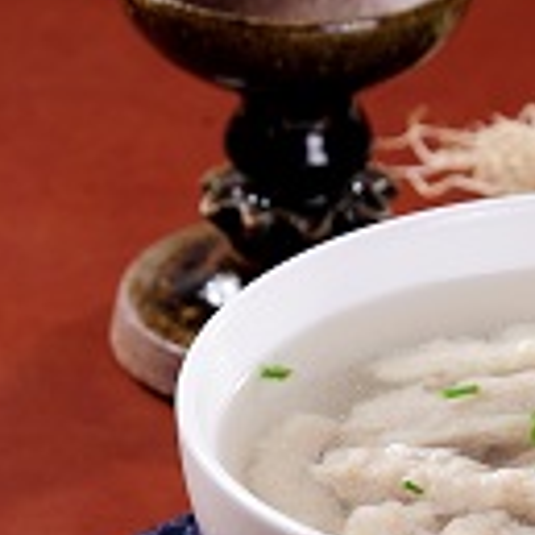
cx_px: 581
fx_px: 5543
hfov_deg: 5.5
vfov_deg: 5.5
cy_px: 435
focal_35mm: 317
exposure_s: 1/125
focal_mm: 120
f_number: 10
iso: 200
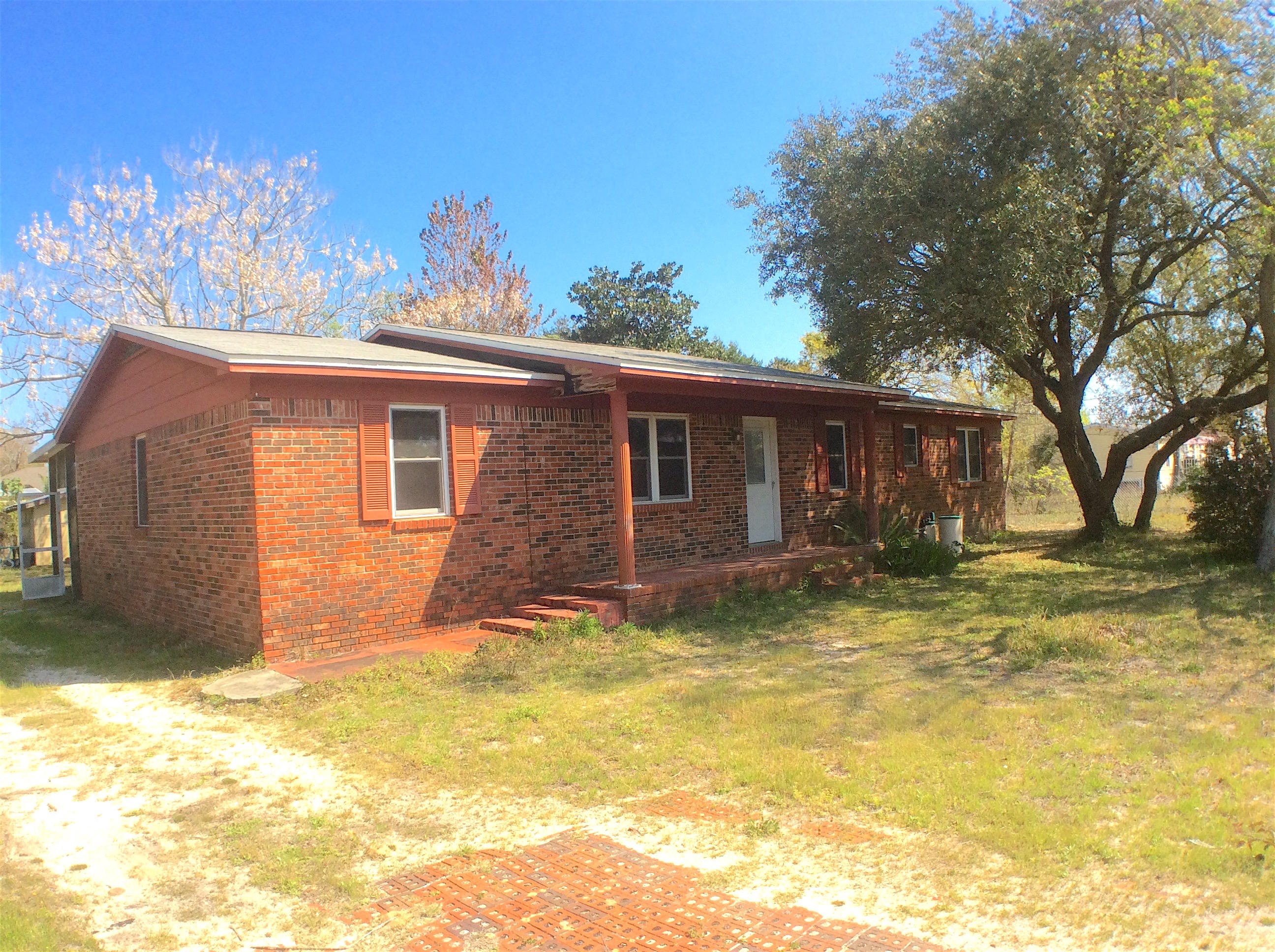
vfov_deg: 44.1
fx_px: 1177
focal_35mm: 32
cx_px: 638
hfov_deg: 56.9
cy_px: 476
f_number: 2.4
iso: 32
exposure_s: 1/880
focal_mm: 3.3
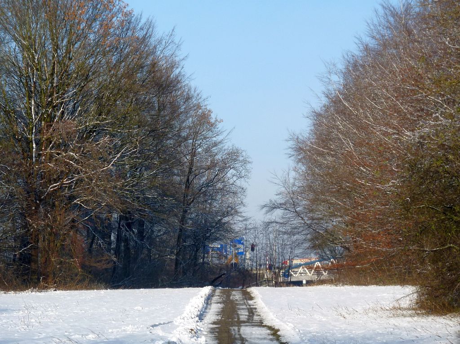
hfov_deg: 14.4
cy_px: 172
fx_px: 1819
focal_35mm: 137
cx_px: 230
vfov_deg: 10.8
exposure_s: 1/400
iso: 80
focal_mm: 22.5
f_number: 4.5
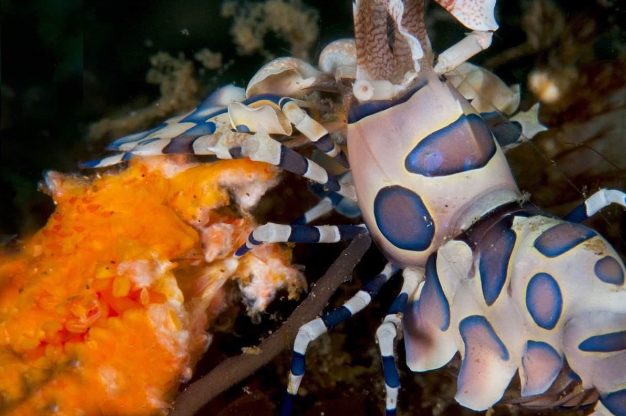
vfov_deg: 5.8
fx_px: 4130
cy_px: 194
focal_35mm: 238
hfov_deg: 8.7
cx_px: 392
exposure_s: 1/200
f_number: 22
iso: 200
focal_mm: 105
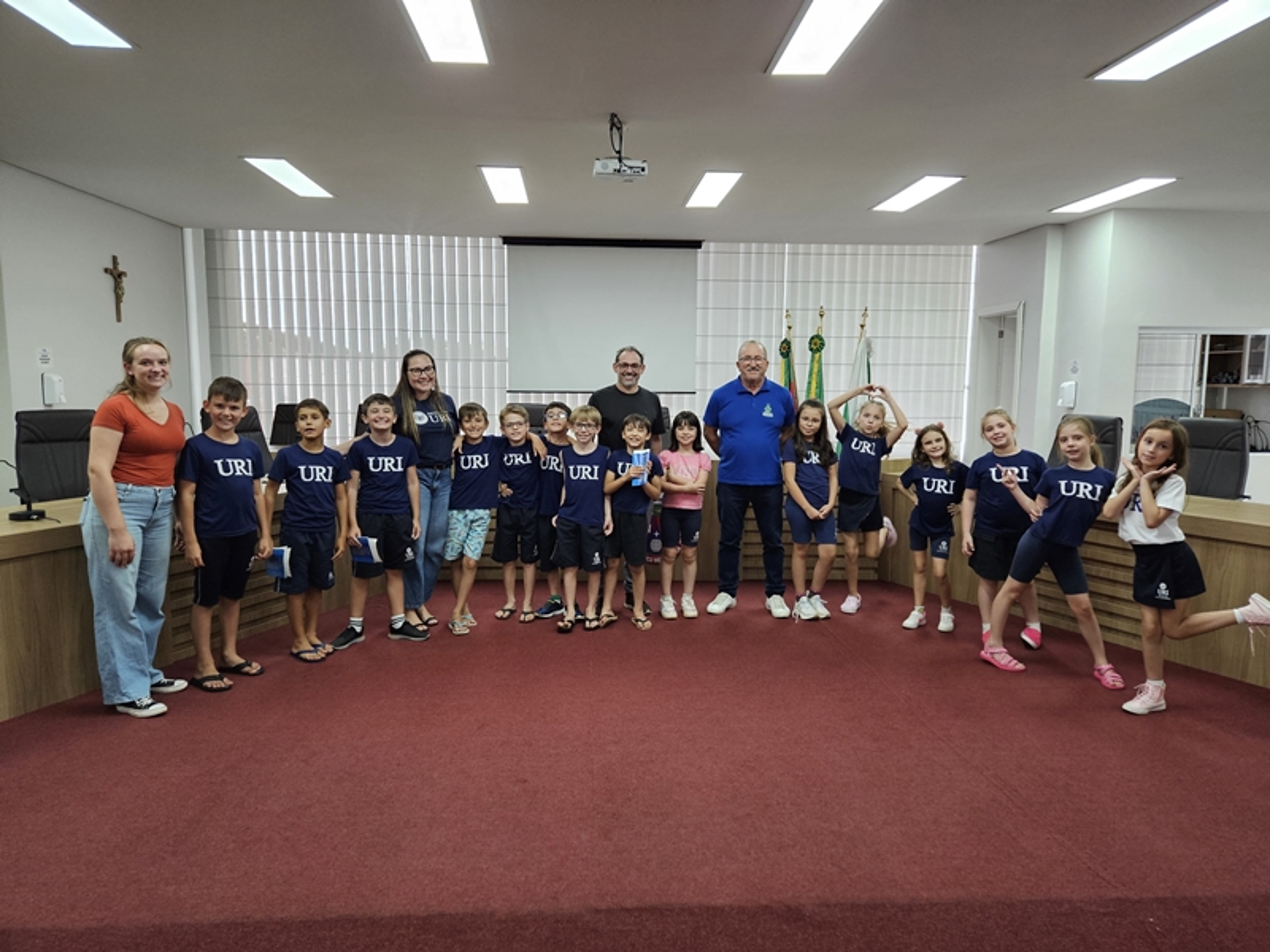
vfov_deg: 58.9
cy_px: 476
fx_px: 844
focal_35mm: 23
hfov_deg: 73.9
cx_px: 635
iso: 400
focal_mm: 5.4
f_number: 1.8
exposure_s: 1/170
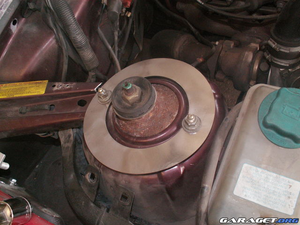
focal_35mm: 35
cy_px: 112
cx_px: 150
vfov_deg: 40.7
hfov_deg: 52.6
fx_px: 303
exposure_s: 1/60
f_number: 2.8
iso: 160
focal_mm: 5.86
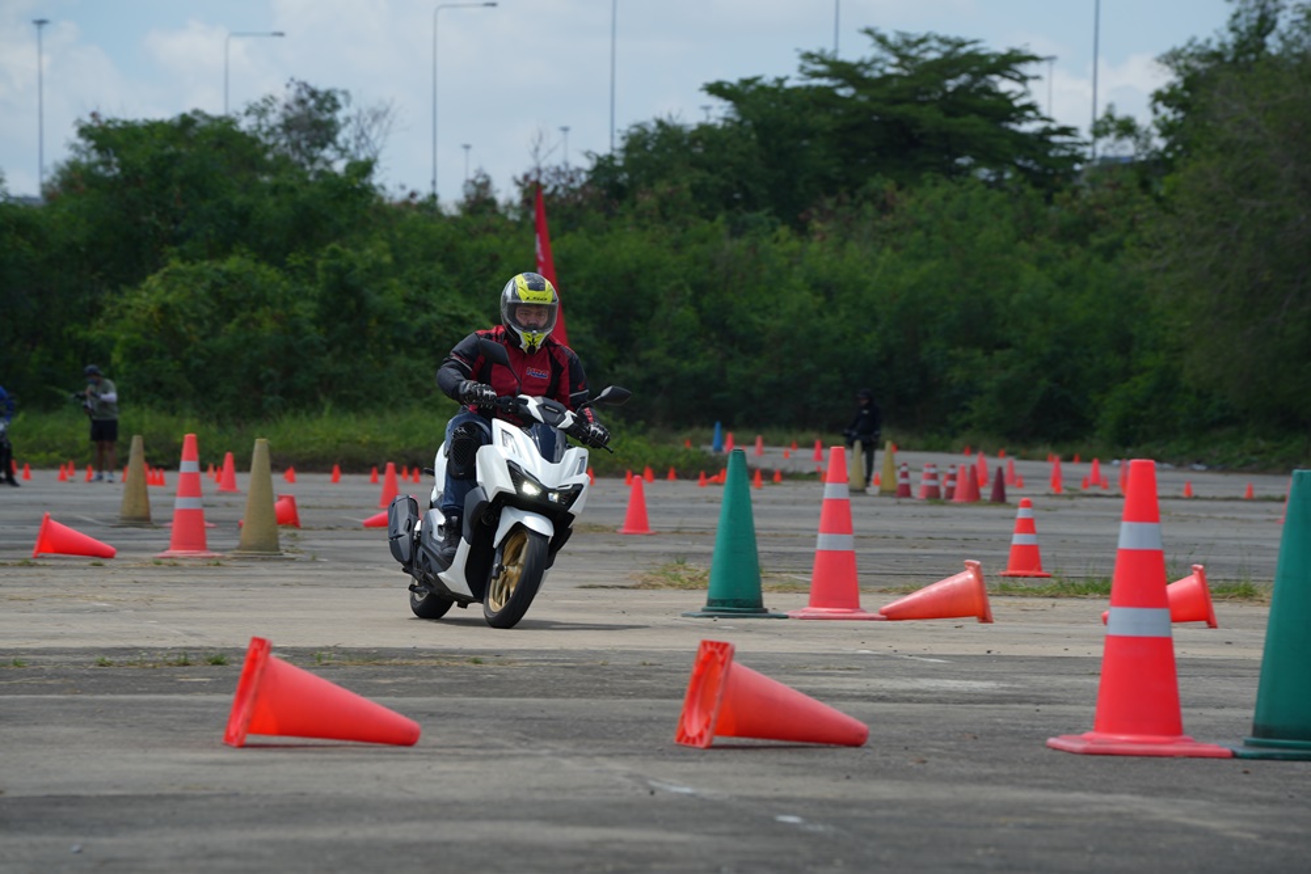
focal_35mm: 200
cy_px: 437
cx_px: 656
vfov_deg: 6.9
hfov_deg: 10.3
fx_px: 7284
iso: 50
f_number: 8
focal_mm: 200
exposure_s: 1/160
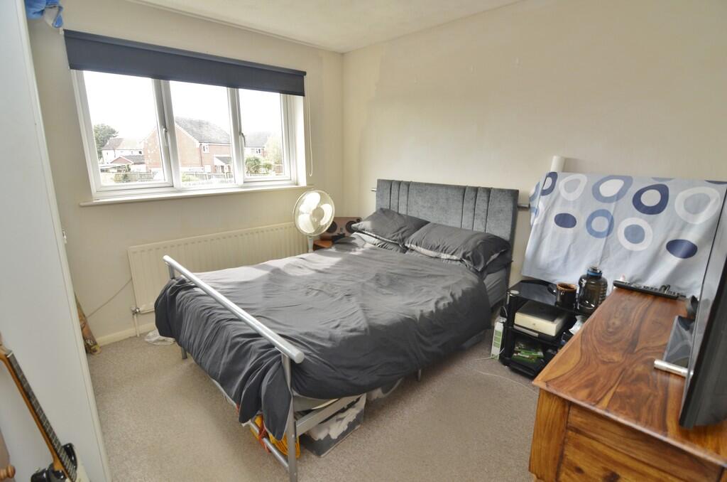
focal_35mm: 16
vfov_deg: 71.8
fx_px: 332
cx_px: 364
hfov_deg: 95.1
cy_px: 241
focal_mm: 11
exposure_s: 1/60
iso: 400
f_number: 5.6
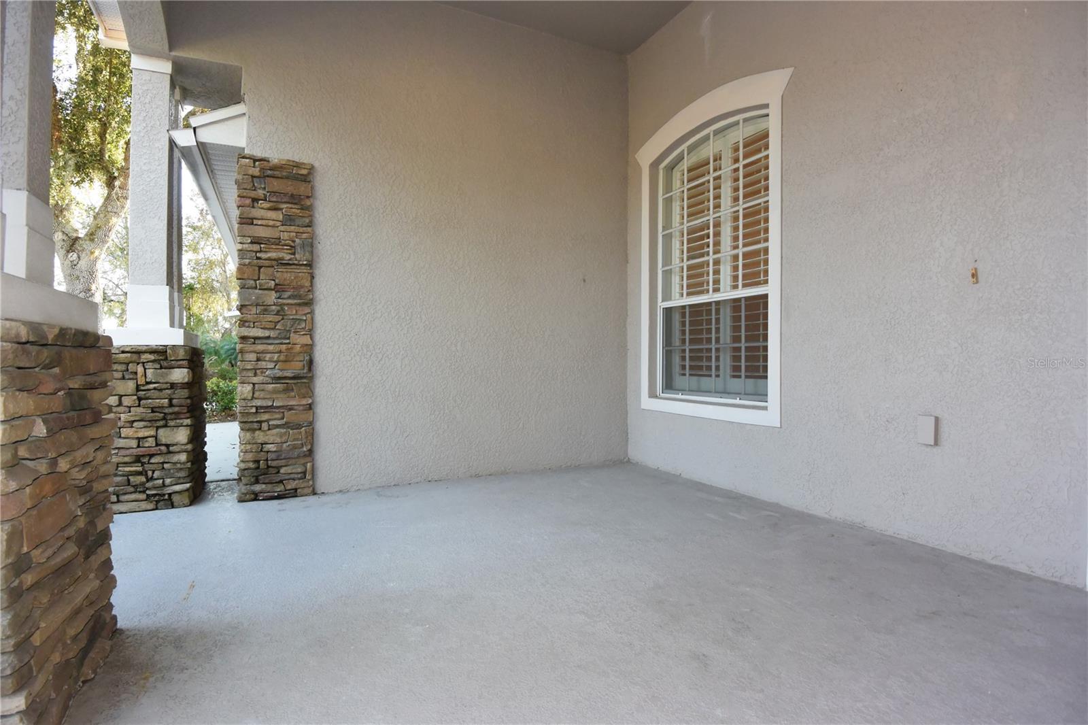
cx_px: 544
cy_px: 362
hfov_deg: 90.0
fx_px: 544
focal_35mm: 18
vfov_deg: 67.4
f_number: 3.5
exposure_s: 1/125
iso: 560
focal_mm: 6.7
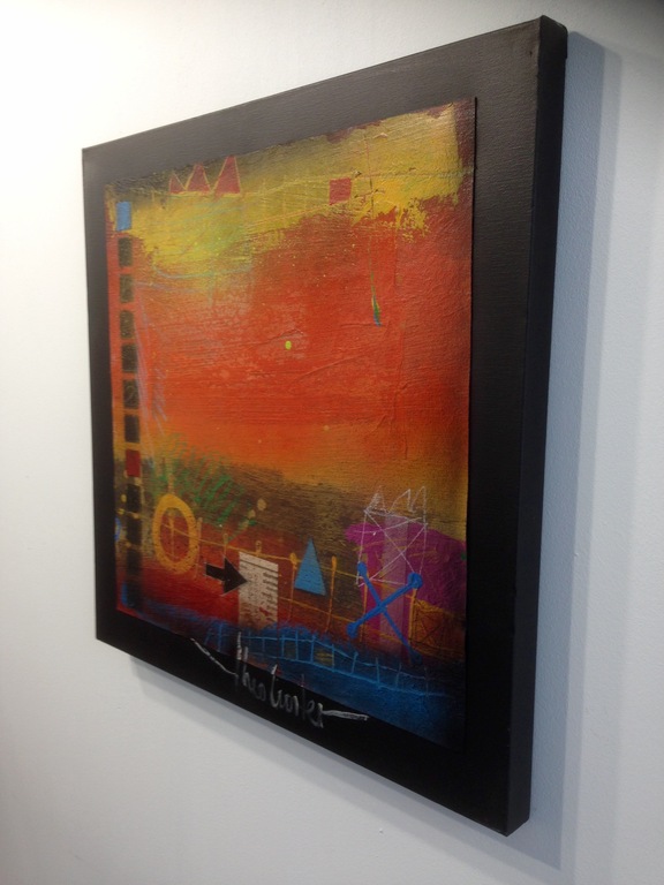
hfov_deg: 42.9
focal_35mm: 33
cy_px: 442
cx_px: 332
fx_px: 844
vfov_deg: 55.4
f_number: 2.4
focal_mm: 4.12
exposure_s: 1/20
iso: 50
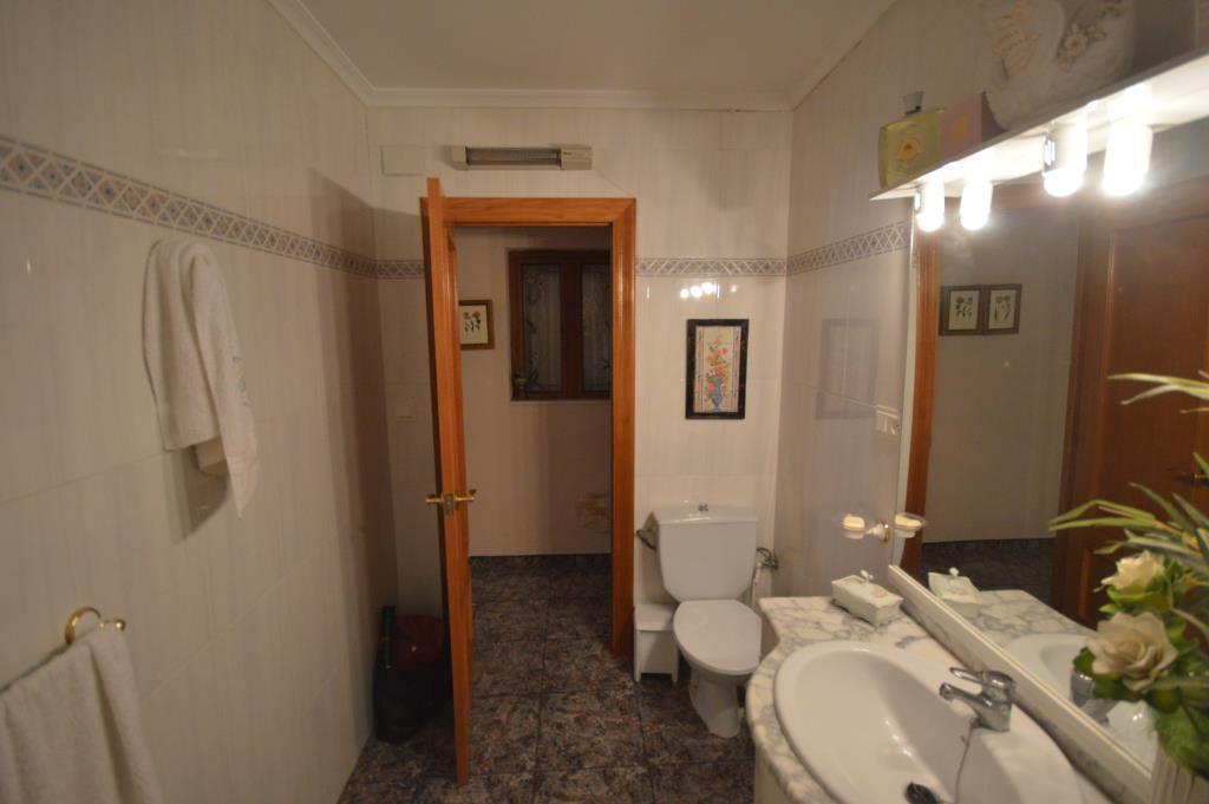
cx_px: 604
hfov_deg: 100.4
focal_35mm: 15
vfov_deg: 77.2
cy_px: 402
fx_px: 503
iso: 1100
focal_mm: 10
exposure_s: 1/60
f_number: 4
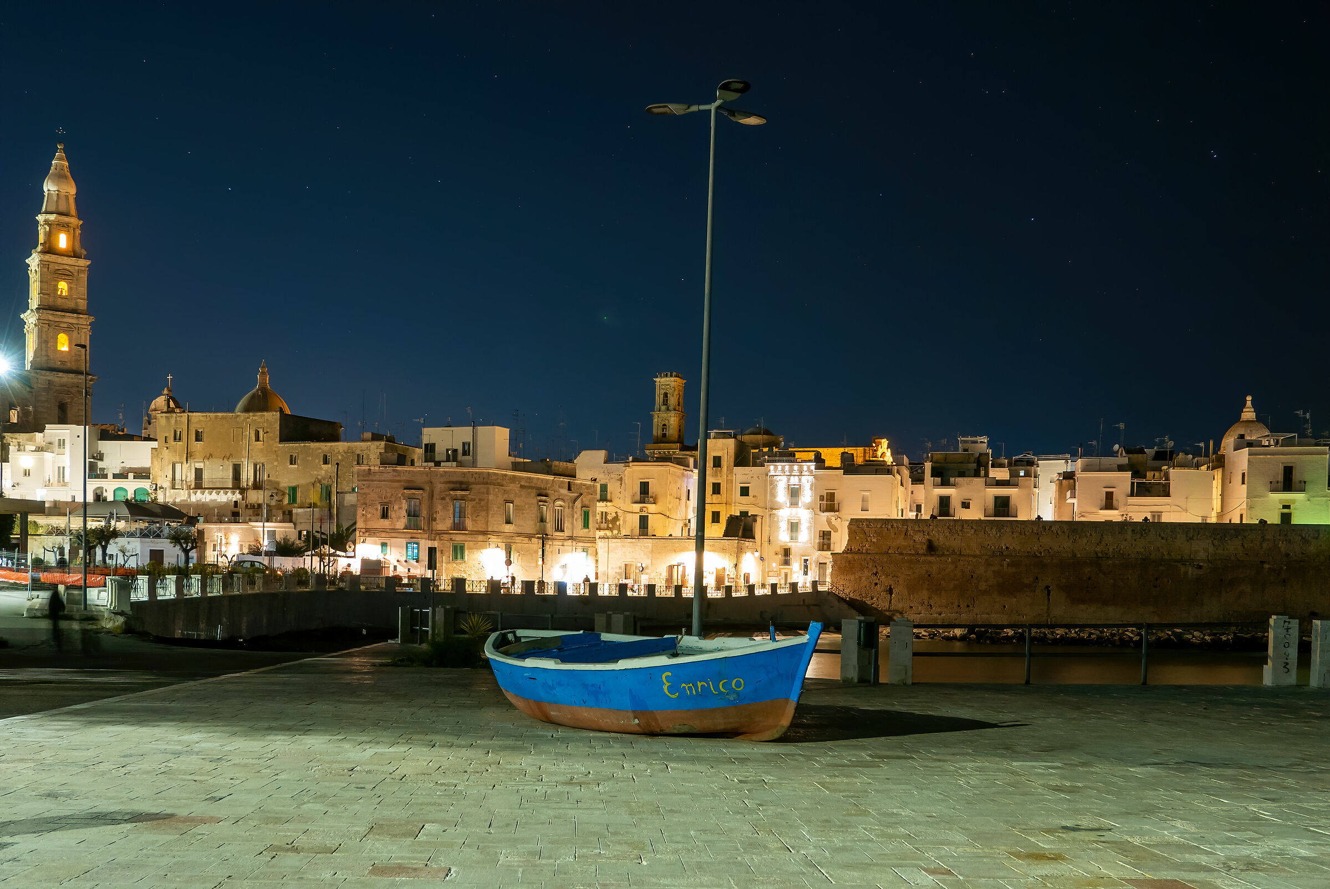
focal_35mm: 37
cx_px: 665
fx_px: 1368
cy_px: 444
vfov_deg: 36.0
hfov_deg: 51.9
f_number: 4
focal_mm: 16.5
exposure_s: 6
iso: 200
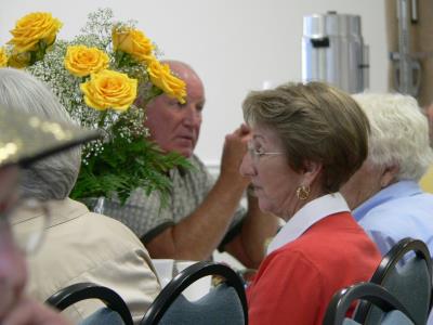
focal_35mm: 221
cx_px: 216
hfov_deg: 9.0
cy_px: 162
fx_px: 2764
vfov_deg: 6.7
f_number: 2.8
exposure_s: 1/30
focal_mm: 36.7
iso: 200
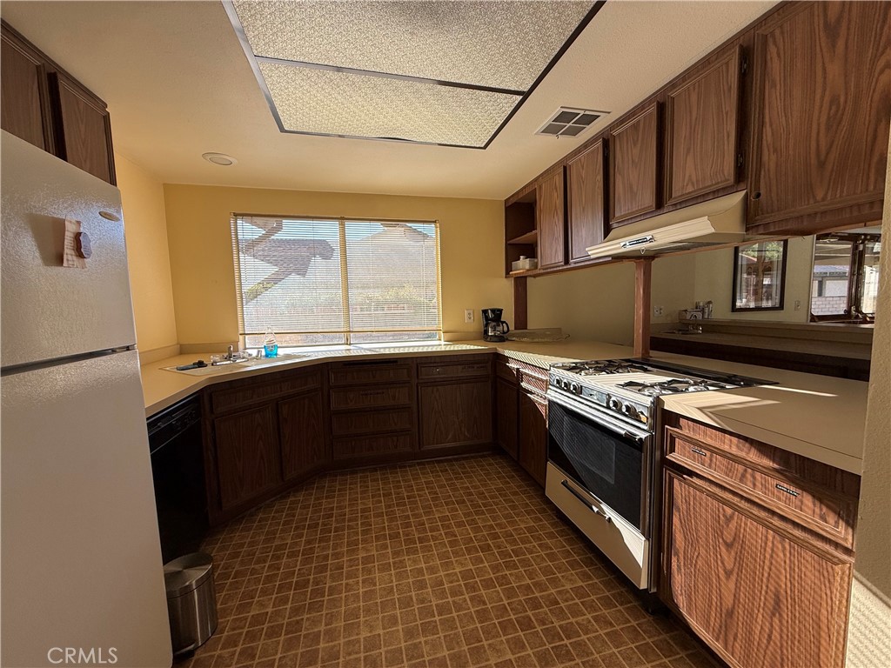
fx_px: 360
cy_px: 334
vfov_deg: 85.7
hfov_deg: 102.1
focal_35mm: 14
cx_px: 446
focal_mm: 2.22
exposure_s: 1/258
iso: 50
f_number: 2.2
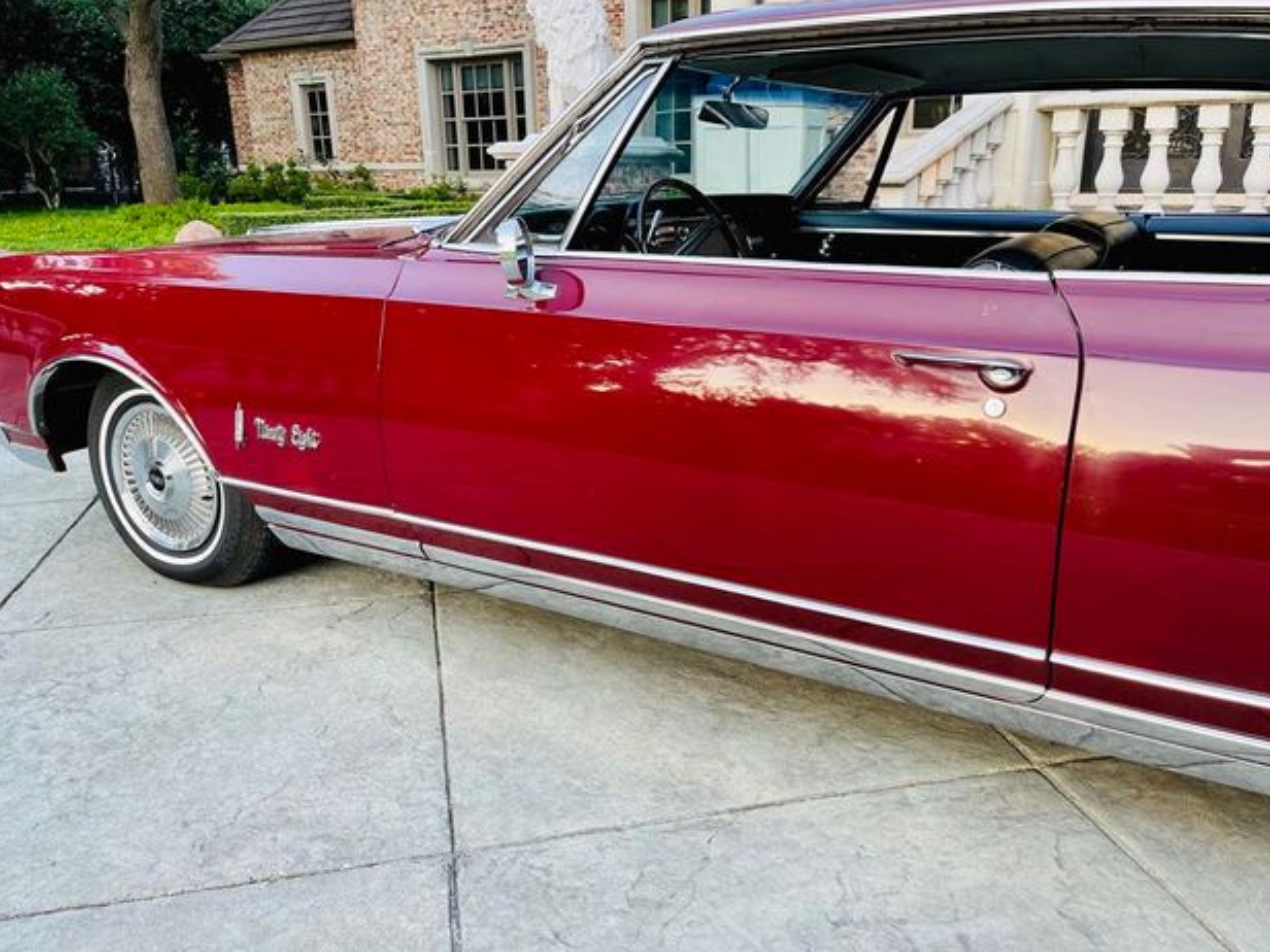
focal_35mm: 27
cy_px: 464
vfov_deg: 51.3
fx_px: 991
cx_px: 635
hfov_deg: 65.3
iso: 64
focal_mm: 5.1
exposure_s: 1/121
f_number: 1.6
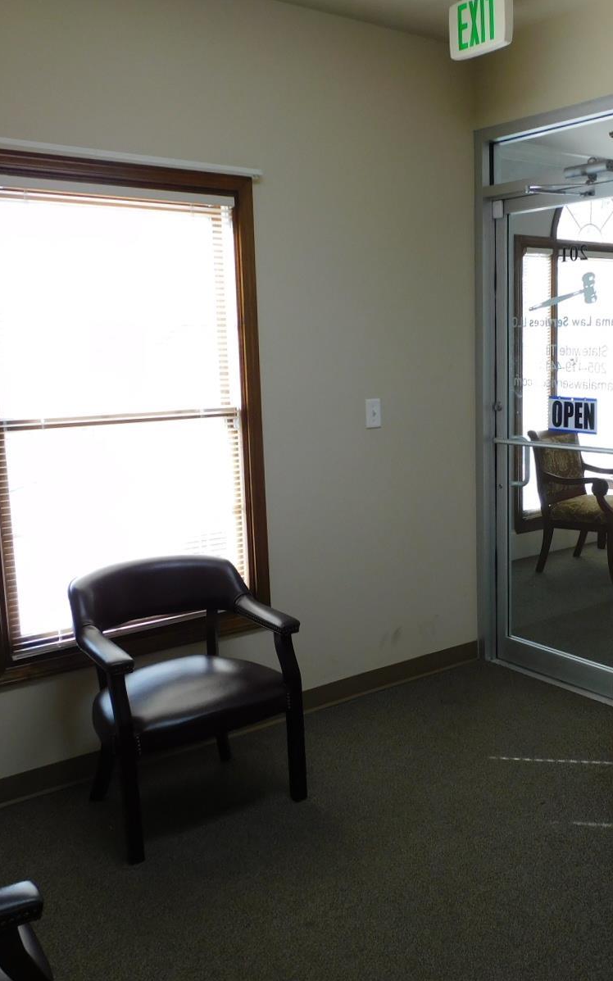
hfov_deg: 36.7
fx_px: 909
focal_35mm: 34
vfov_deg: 56.7
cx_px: 430
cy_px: 490
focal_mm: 4.3
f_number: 3.3
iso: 125
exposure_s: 1/50
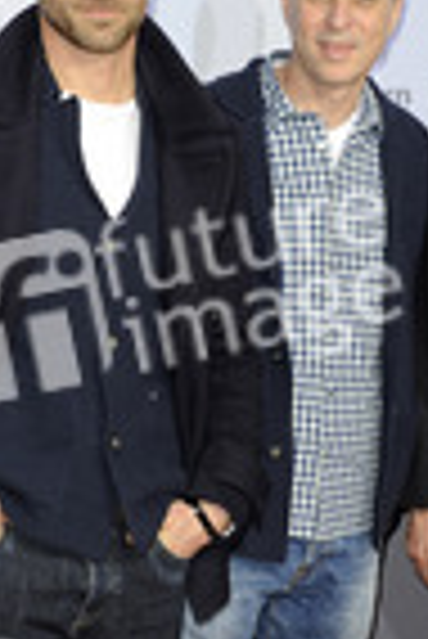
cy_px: 522
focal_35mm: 135
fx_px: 2401
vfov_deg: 15.1
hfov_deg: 10.2
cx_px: 302
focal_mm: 48
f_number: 5.6
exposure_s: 1/160
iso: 500
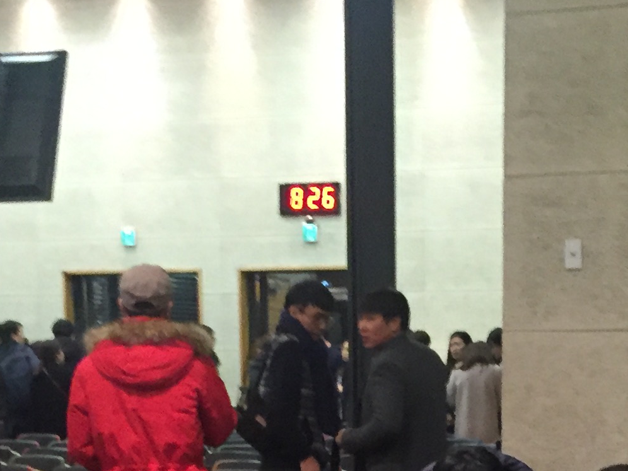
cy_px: 765
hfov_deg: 20.6
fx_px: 1723
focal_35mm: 95
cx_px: 426
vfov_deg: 14.3
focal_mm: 4.15
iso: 250
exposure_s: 1/30
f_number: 2.2
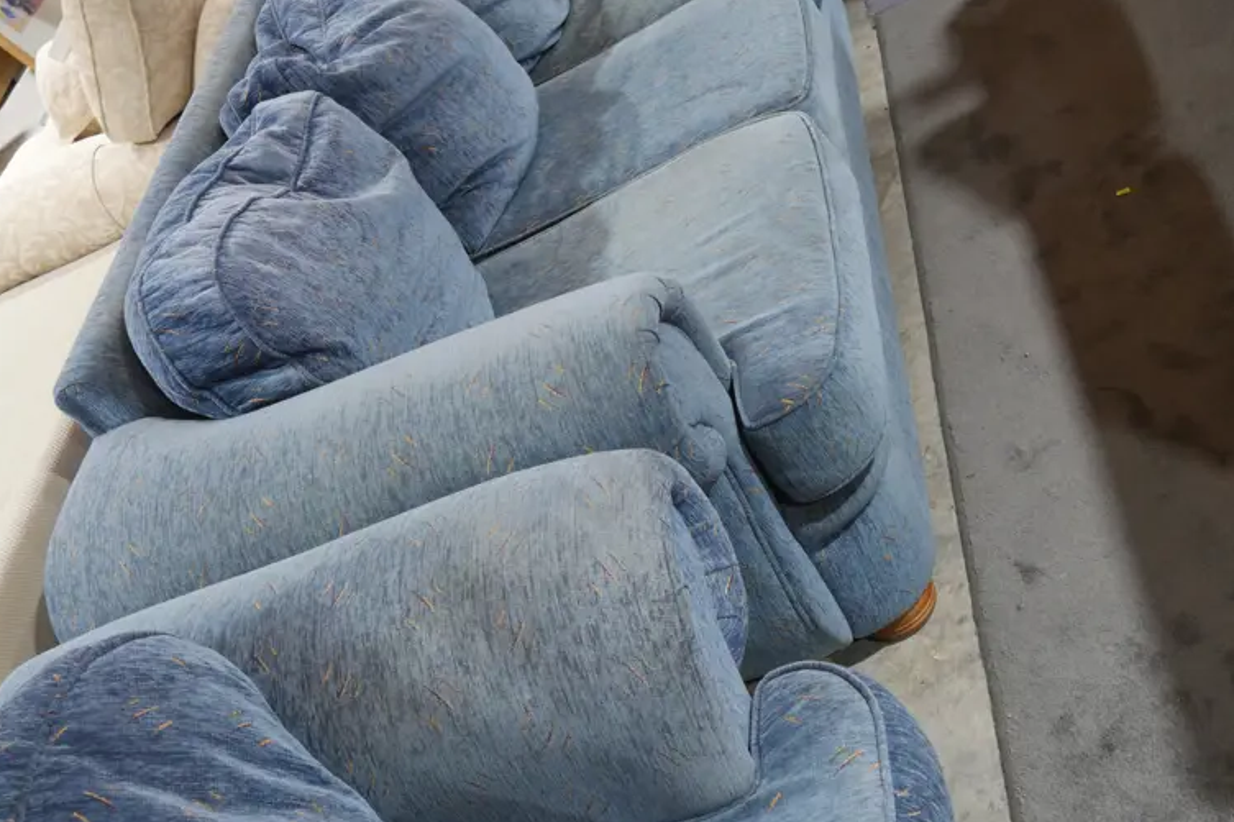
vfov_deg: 26.4
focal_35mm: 51
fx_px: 1748
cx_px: 606
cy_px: 471
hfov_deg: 38.9
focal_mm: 18
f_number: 4.5
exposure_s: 1/60
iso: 800
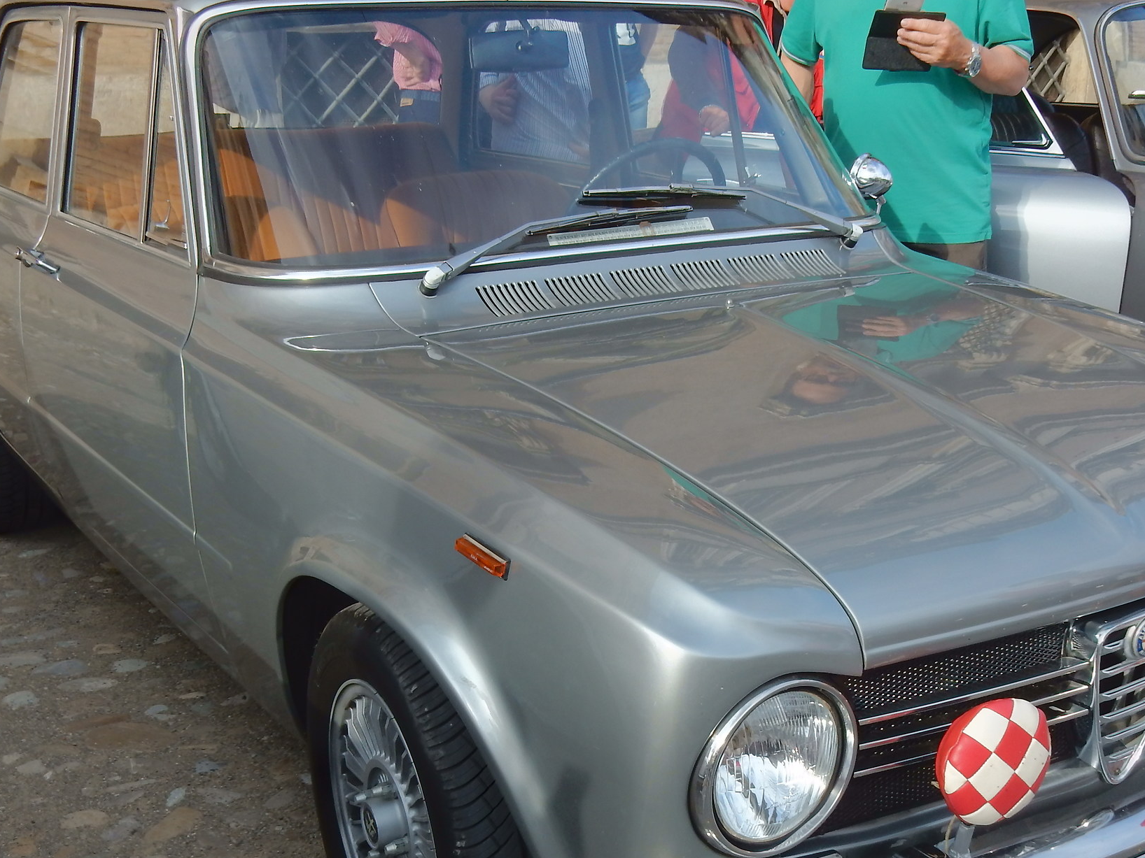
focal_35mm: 44
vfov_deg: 32.7
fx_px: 1455
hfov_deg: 42.9
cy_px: 541
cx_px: 629
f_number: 4
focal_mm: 5.4
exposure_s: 1/400
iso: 125
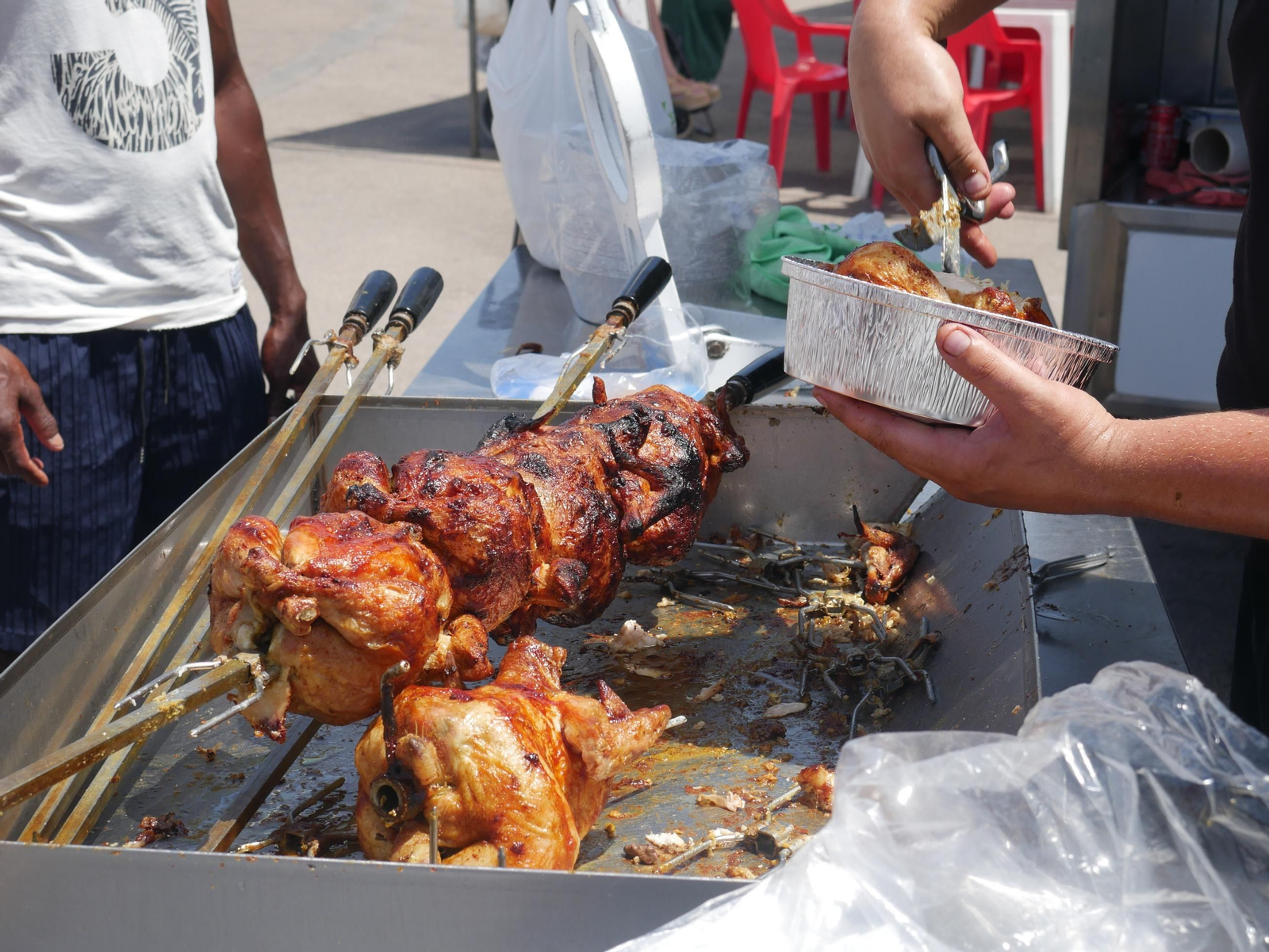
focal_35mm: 64
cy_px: 476
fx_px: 2347
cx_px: 634
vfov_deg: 22.9
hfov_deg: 30.3
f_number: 8
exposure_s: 1/320
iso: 200
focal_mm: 32
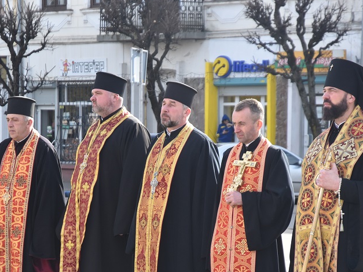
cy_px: 191
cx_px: 141
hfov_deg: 12.0
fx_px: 1730
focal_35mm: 165
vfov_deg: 9.0
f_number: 5.6
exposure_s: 1/500
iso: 400
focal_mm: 70
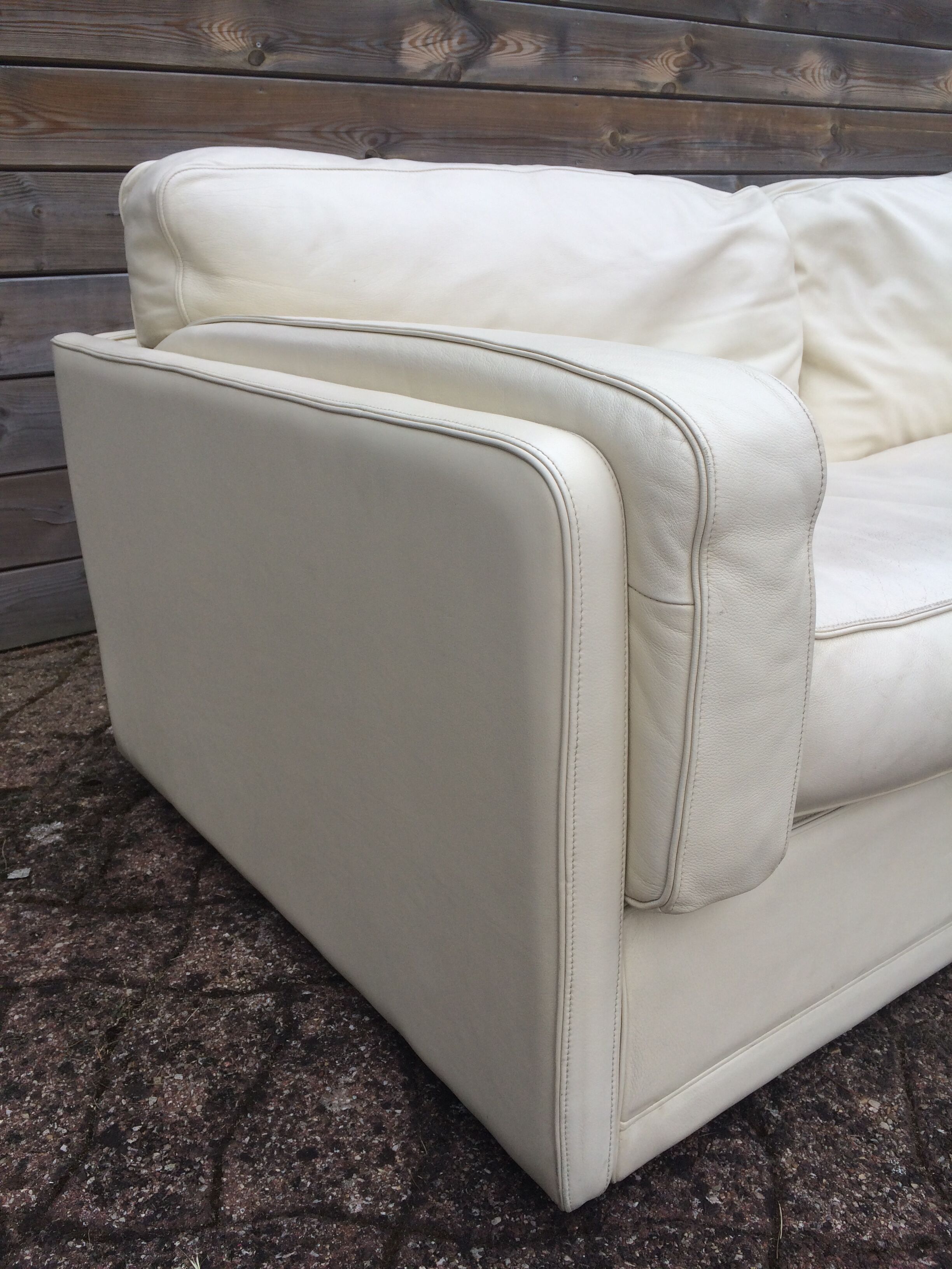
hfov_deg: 48.2
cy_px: 634
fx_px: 1063
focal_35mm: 29
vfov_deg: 61.7
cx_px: 476
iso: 32
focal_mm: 4.15
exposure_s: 1/238
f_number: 2.2
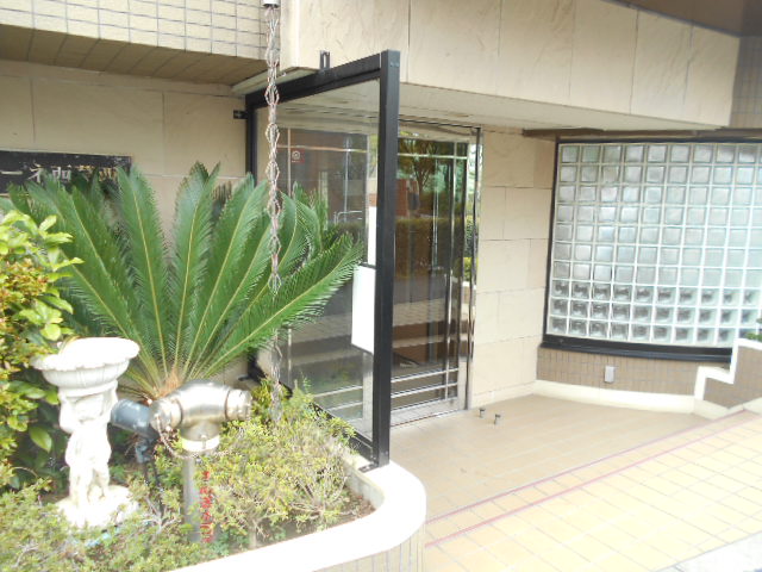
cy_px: 286
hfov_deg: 67.3
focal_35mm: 26
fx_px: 572
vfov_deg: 53.1
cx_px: 381
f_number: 3.2
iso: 80
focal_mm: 4.6
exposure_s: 1/60
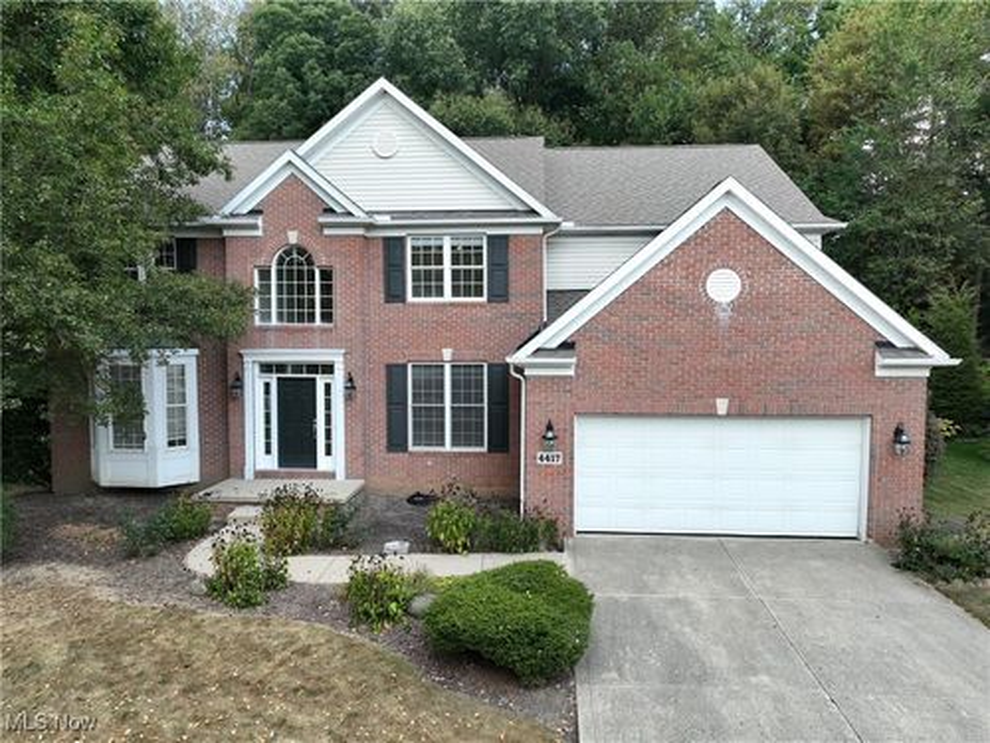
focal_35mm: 24
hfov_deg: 71.6
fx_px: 686
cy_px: 372
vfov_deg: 56.8
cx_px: 495
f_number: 2.8
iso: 110
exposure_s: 1/500
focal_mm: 12.29
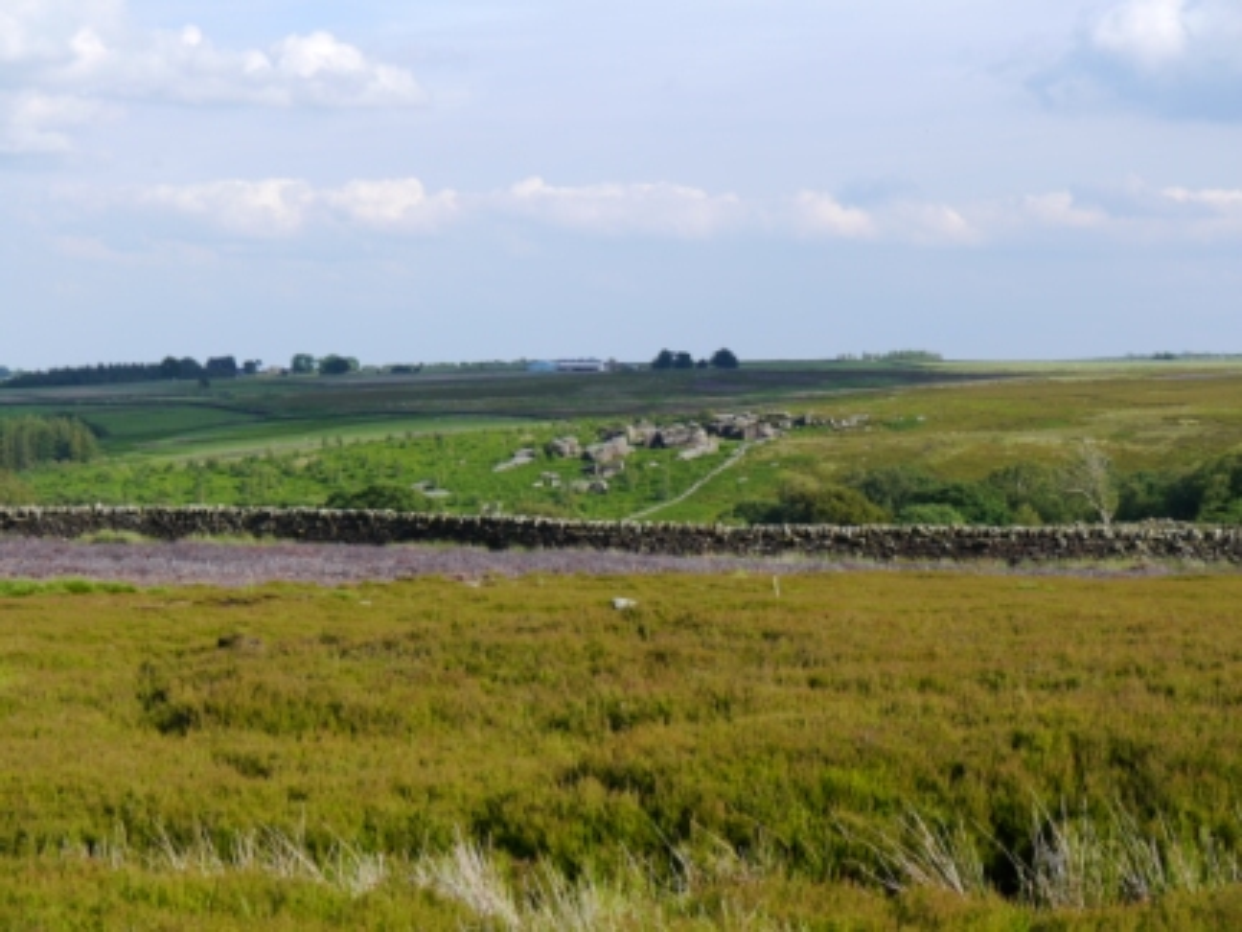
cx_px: 621
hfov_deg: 23.3
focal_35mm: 84
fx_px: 3014
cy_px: 466
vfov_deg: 17.6
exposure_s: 1/250
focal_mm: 42
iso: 160
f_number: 8
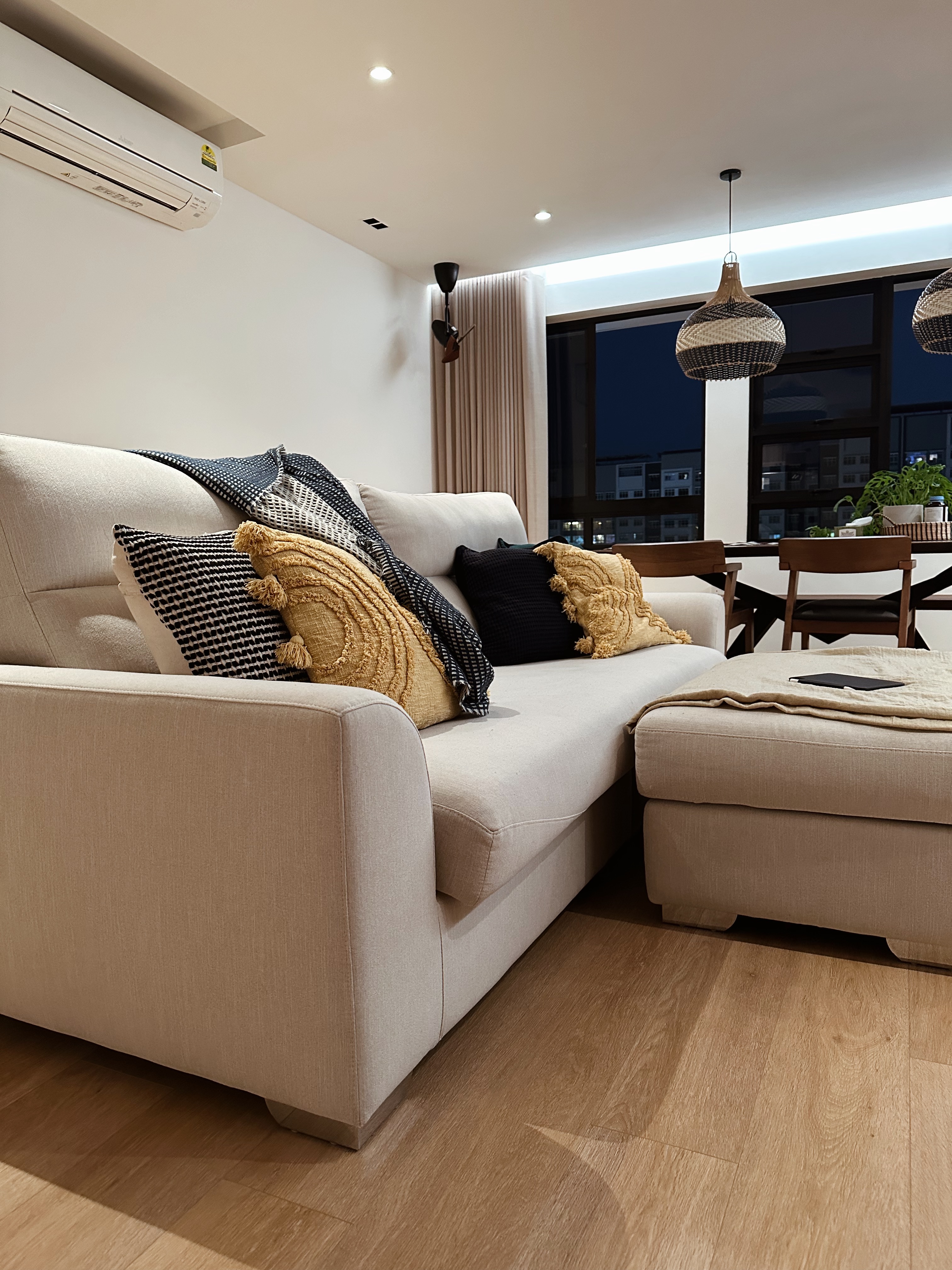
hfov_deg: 56.8
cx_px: 476
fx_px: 880
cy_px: 635
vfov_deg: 71.6
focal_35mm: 24
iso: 640
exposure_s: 1/50
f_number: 1.78
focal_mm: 6.86
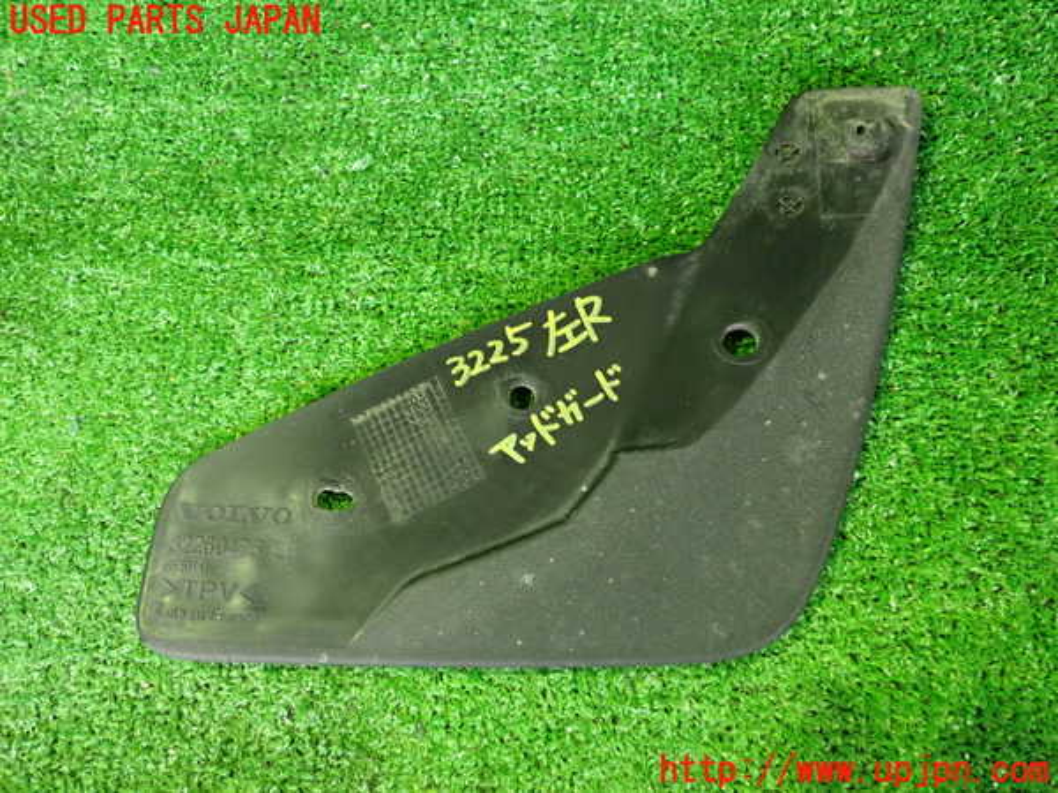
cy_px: 396
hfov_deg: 60.0
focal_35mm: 30
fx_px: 917
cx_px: 529
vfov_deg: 46.8
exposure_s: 1/25
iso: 800
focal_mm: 5.4
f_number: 2.3
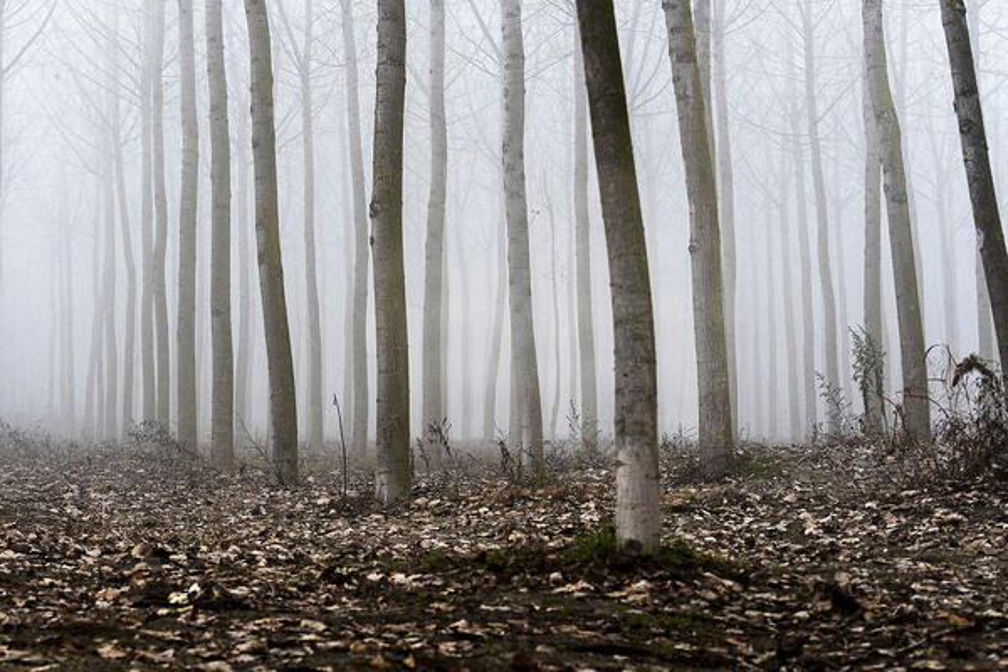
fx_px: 2940
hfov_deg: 19.5
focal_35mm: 105
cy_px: 336
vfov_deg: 13.0
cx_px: 504
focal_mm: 70
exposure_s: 1/200
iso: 800
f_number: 5.6
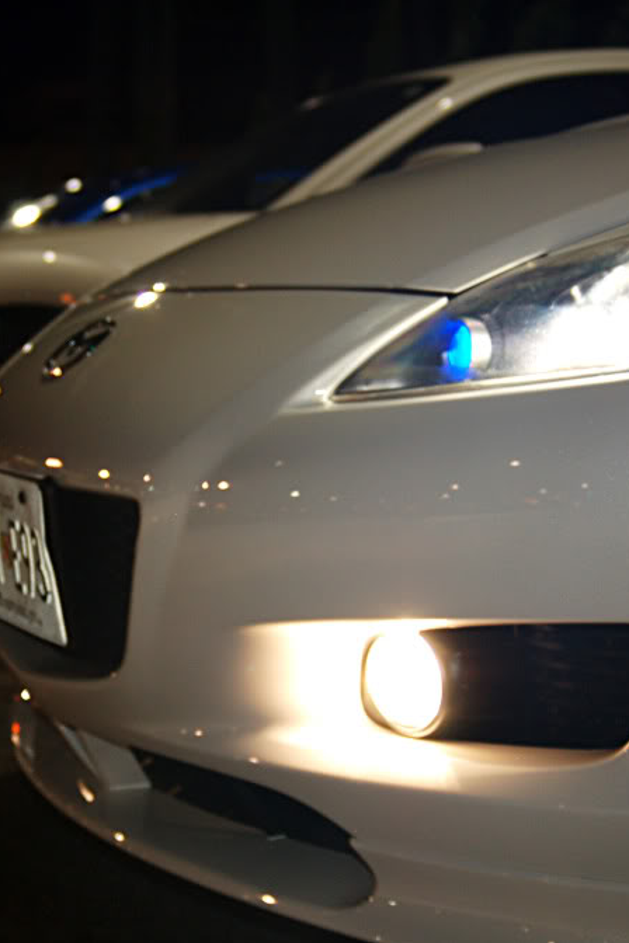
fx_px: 1854
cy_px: 474
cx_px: 199
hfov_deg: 19.2
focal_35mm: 71
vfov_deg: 28.5
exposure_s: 1/4
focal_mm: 31
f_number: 3.3
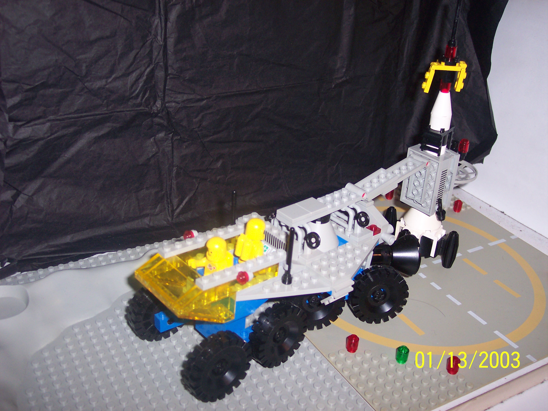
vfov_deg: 37.7
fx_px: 601
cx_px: 274
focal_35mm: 38
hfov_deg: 49.0
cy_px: 206
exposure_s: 1/30
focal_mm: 8
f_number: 2.8
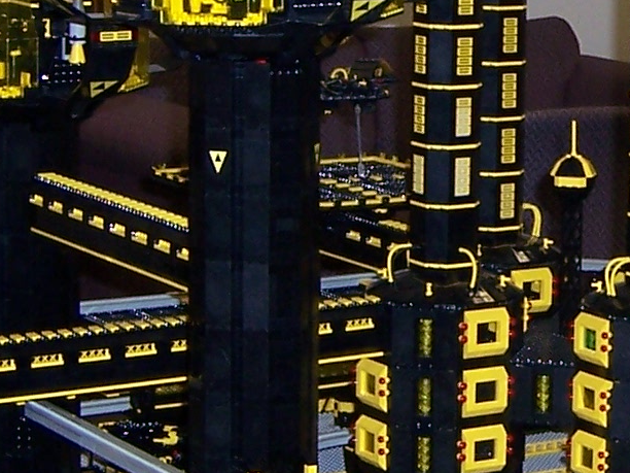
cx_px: 629
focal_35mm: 139
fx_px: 2530
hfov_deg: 14.0
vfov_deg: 10.7
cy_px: 154
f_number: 2.8
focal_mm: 5.5
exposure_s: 1/60
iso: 80
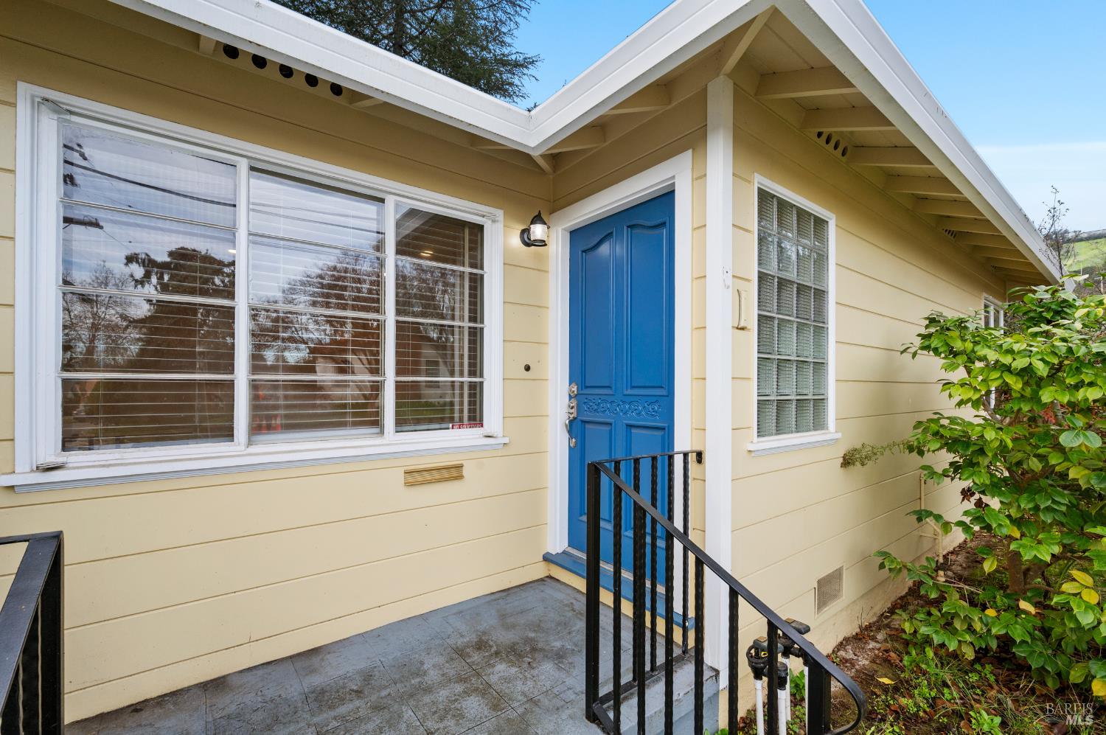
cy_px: 368
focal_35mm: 16
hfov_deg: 98.6
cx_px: 553
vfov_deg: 75.4
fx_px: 476
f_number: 9
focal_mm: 15.5
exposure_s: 1/160
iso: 200
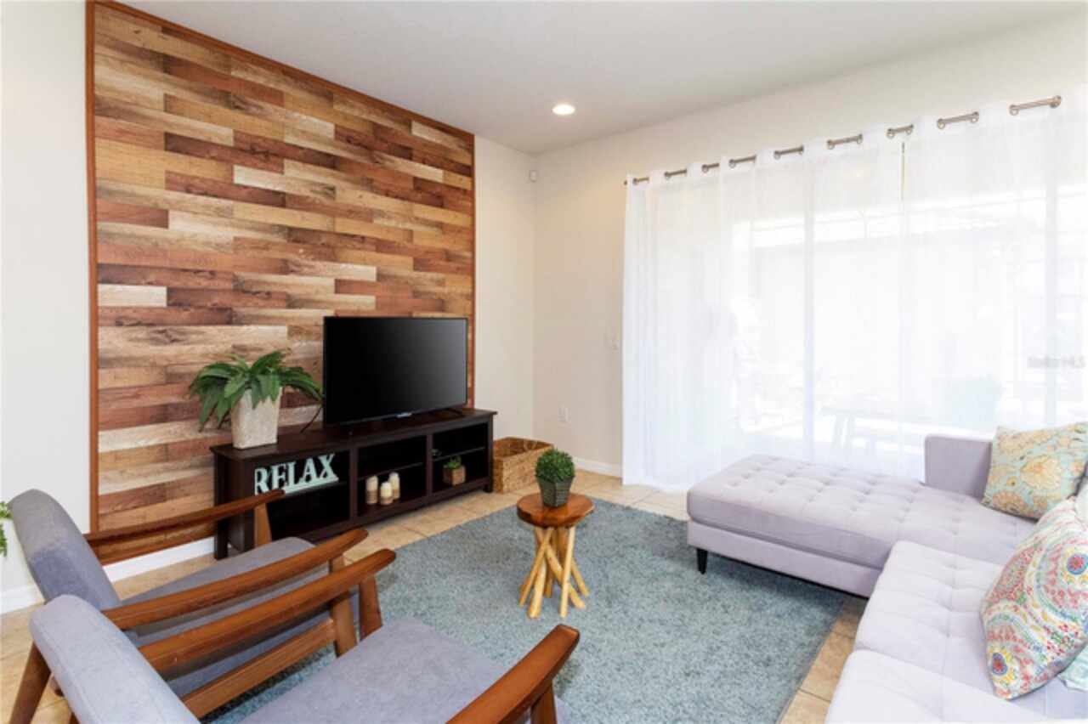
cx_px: 544
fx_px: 513
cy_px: 362
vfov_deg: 70.4
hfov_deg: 93.3
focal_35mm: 17
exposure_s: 1/25
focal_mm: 17
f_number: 13
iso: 1250
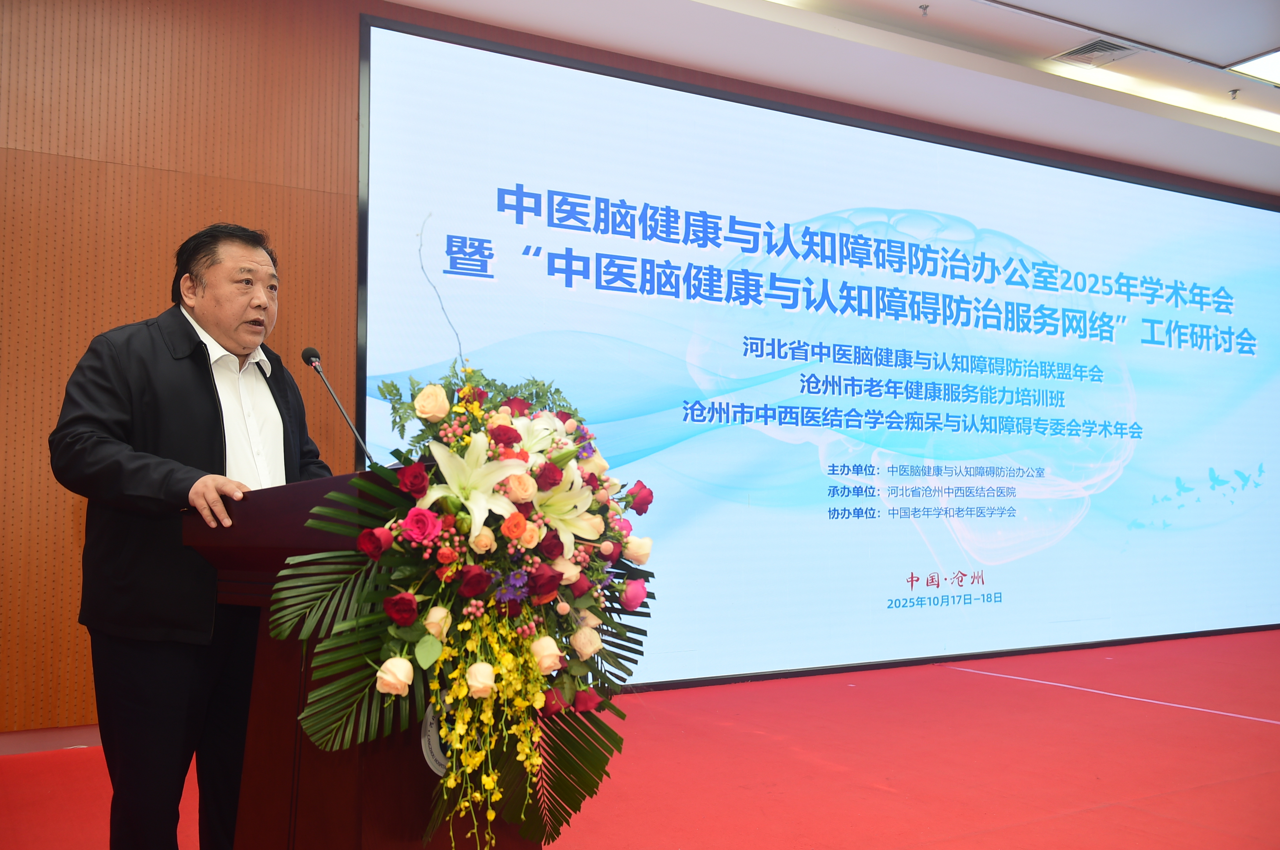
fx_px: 1137
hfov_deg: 58.8
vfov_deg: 41.0
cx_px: 640
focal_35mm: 32
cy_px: 425
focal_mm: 32
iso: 500
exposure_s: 1/160
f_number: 3.5
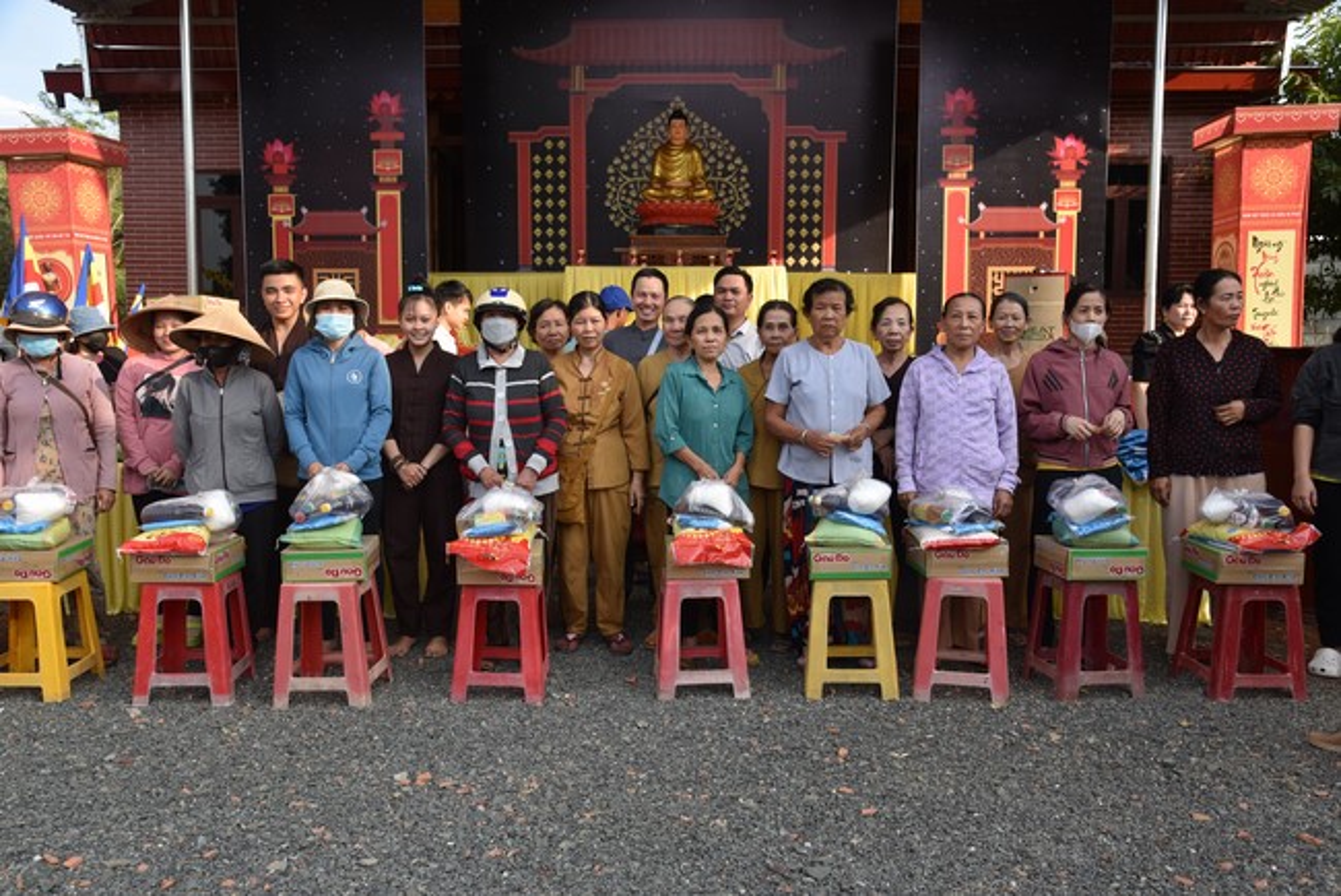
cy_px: 448
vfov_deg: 42.4
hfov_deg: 60.3
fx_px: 1155
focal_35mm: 31
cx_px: 670
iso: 400
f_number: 8
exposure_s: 1/250
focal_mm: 31
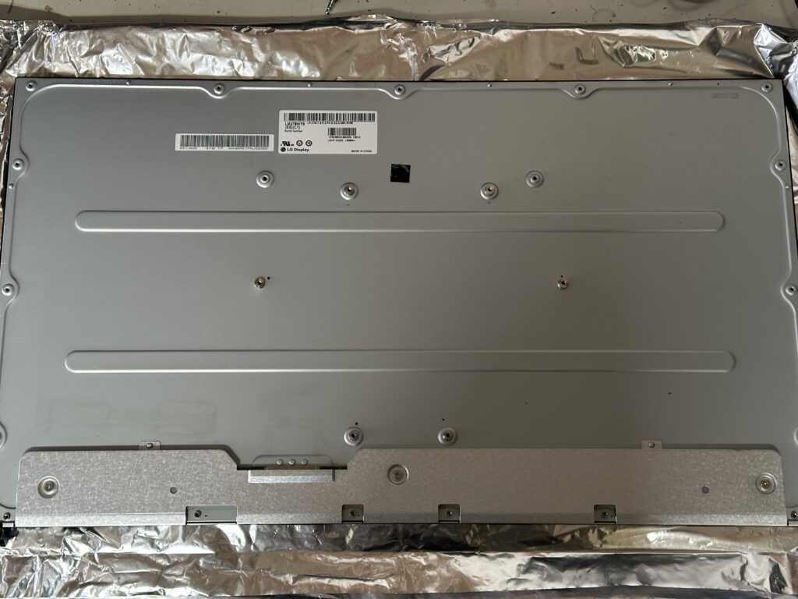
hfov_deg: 39.7
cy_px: 300
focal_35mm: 48
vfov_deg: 30.3
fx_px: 1107
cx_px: 399
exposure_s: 1/33
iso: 250
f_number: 1.78
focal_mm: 6.86
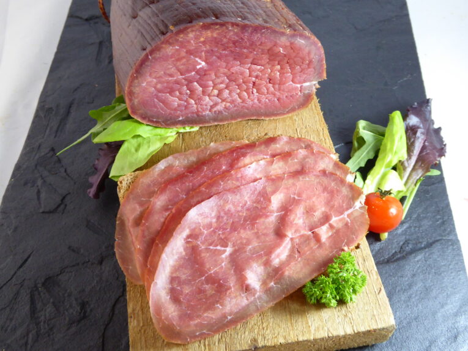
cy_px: 176
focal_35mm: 40
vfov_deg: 36.0
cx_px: 234
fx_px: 541
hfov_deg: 46.8
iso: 400
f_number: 3.8
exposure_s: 1/10
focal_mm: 7.2
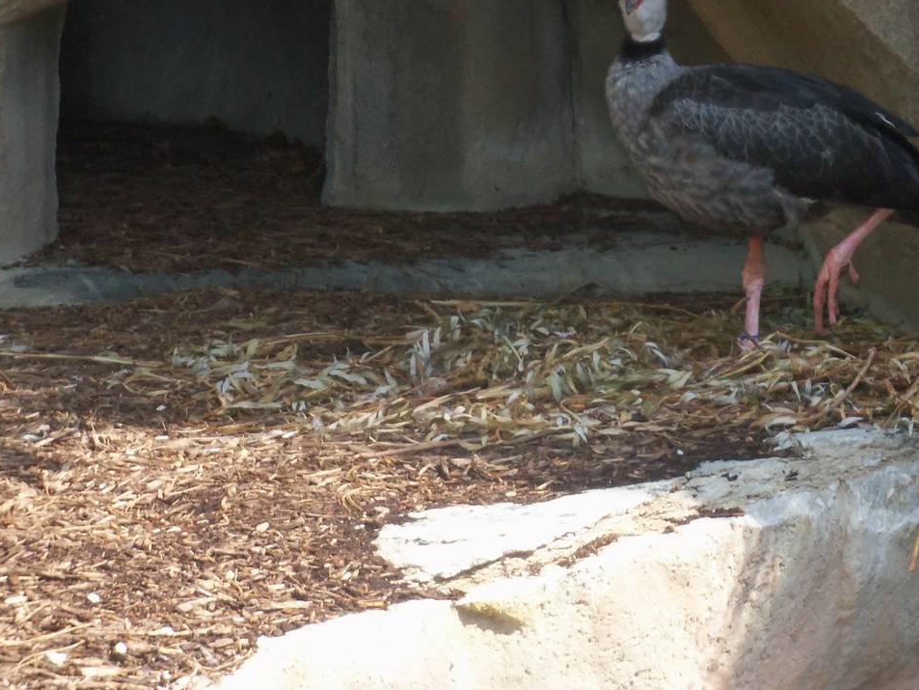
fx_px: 6240
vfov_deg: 6.3
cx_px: 606
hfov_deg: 8.4
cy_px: 152
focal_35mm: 235
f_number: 5.7
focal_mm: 25.3
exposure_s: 1/200
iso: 160
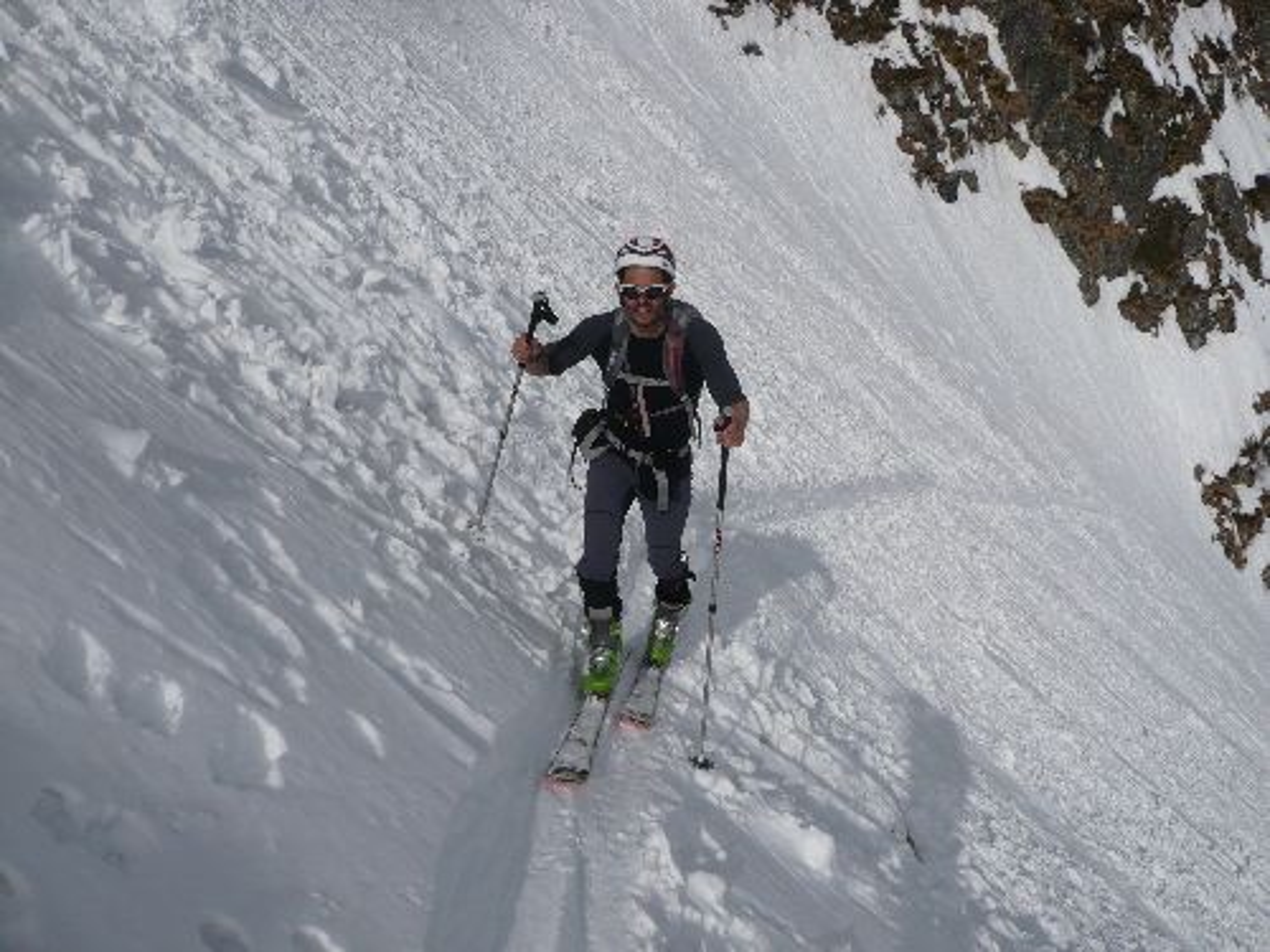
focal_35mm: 35
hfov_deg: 52.6
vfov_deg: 40.7
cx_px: 635
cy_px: 476
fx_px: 1284
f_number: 8
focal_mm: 5.8
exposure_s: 1/1000
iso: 100
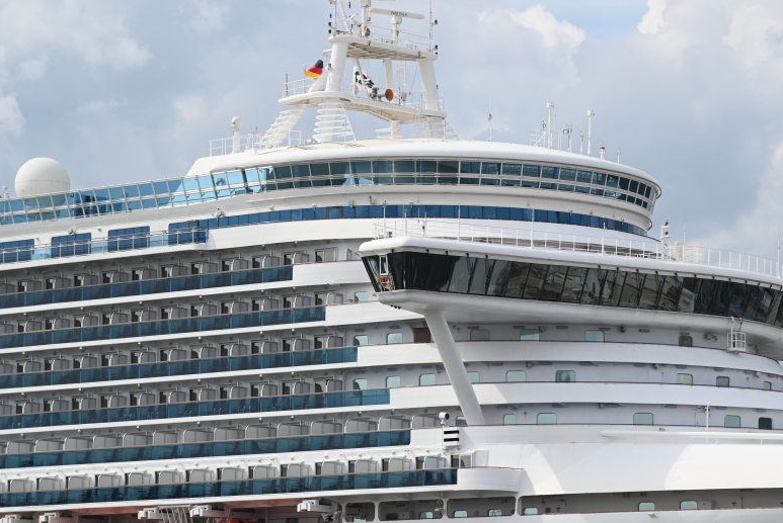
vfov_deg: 8.7
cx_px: 517
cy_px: 268
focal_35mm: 159
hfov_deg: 12.9
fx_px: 3461
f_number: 5.6
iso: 100
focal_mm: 120
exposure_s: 1/500
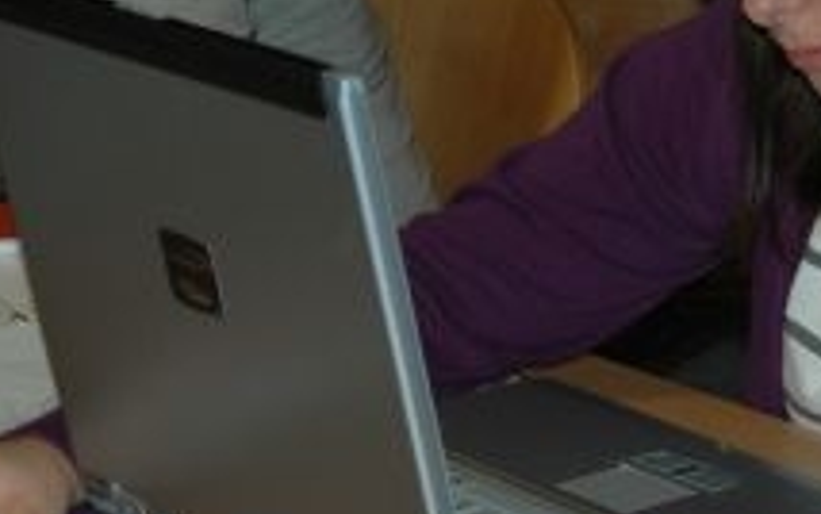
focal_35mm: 176
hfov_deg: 11.7
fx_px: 3947
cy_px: 46
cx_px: 917
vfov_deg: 7.4
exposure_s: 1/60
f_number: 4.8
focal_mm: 45
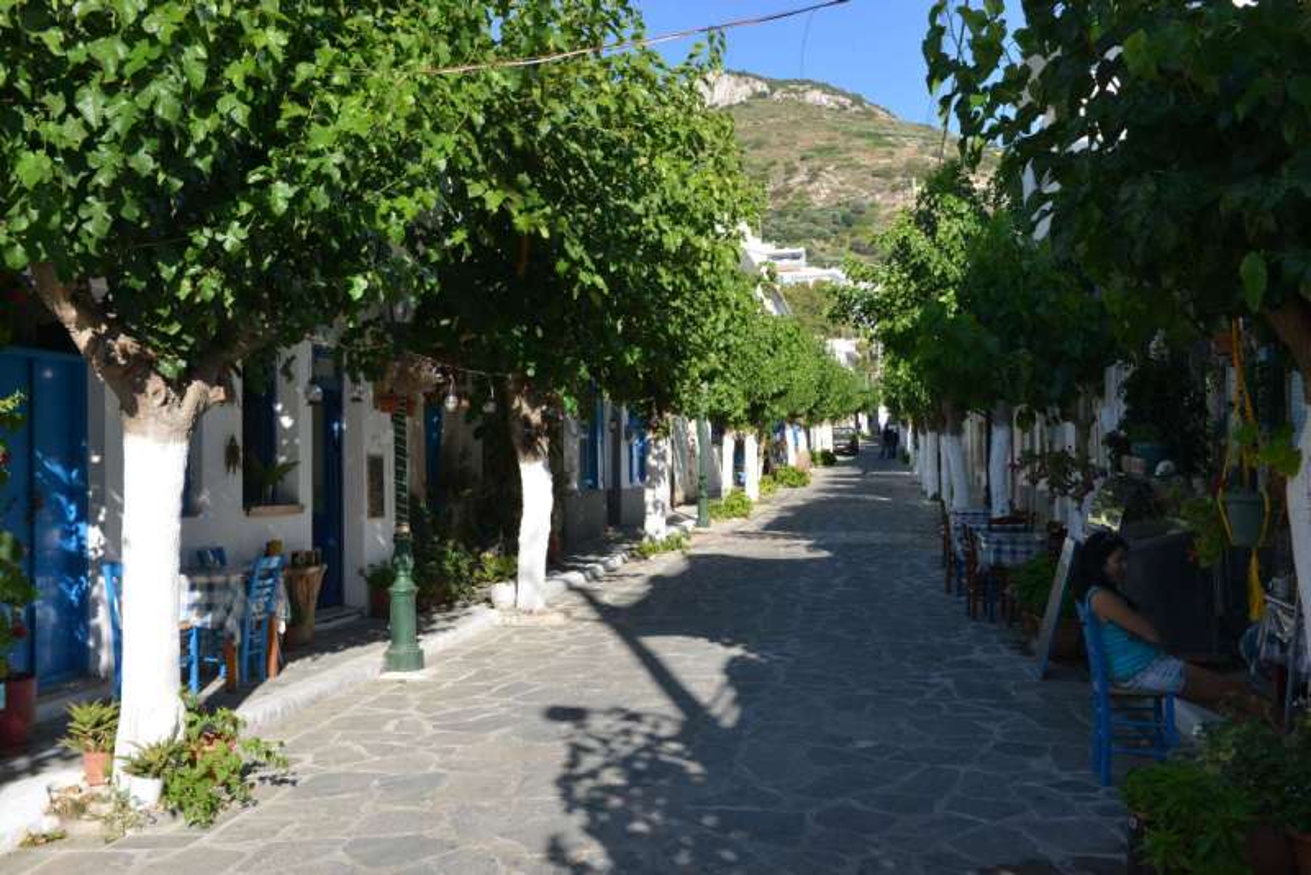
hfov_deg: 53.1
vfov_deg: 36.9
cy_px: 438
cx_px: 656
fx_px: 1311
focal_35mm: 36
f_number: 13
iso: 800
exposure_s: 1/160
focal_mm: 36
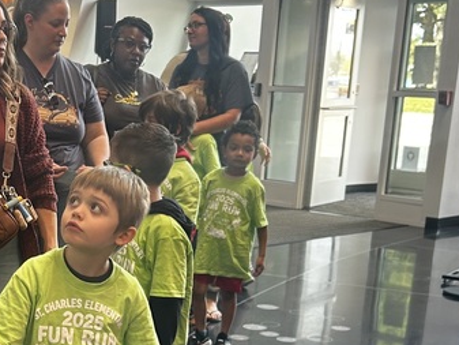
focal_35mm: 79
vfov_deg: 18.0
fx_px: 1048
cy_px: 374
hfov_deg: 24.0
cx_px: 44
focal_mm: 5.7
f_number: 1.5
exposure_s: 1/120
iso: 64
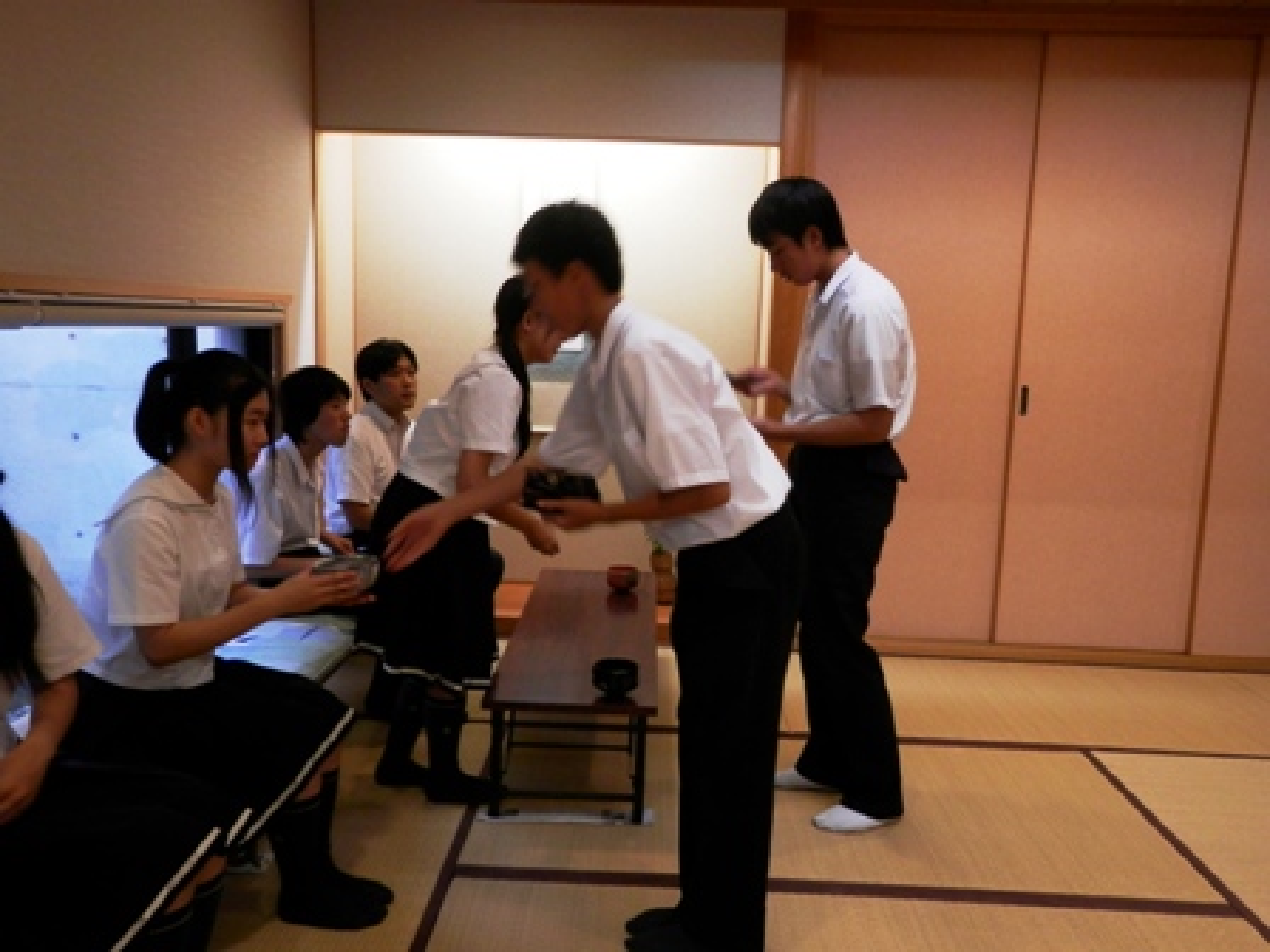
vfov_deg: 51.4
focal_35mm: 27
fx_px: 991
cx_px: 635
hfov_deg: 65.3
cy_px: 476
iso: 200
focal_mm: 5
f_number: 3.2
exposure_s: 1/20
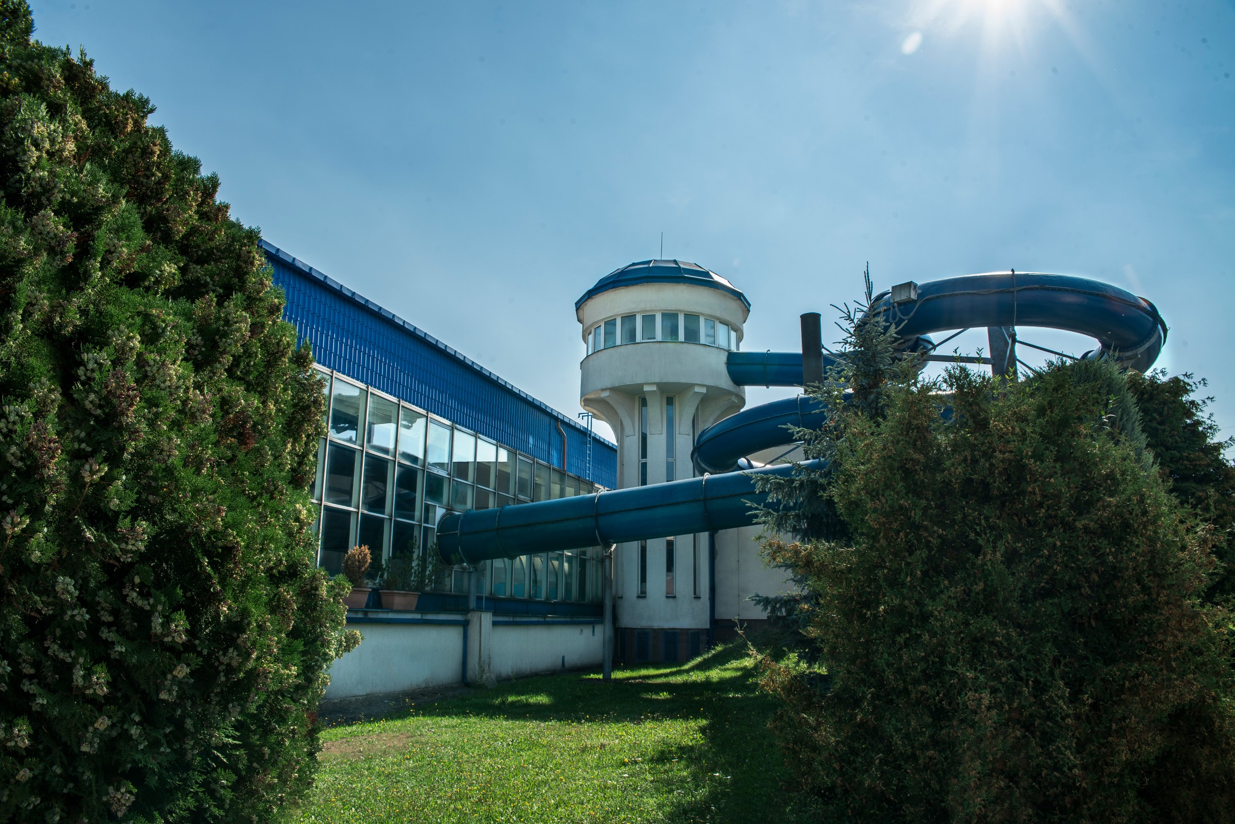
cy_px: 412
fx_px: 824
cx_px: 618
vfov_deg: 53.2
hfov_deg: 73.7
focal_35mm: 24
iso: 200
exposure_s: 1/160
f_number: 14
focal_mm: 24
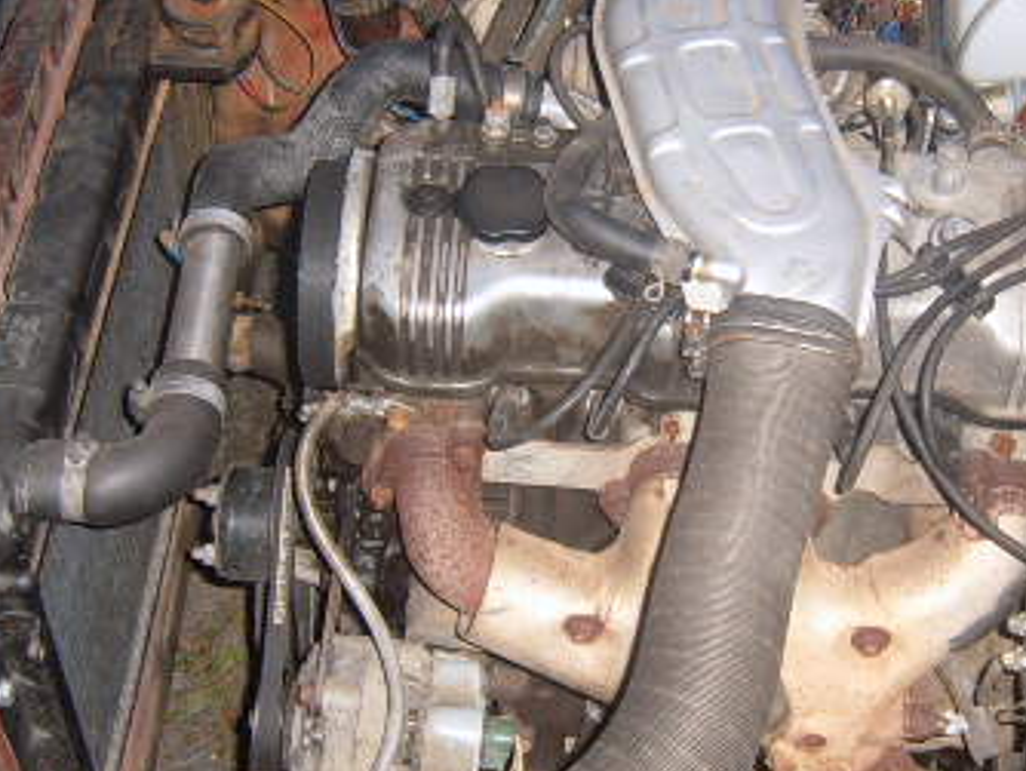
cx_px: 703
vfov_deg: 22.0
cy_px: 390
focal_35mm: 67
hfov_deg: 28.7
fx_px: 1987
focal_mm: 5.8
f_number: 2.8
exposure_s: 1/30
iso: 69
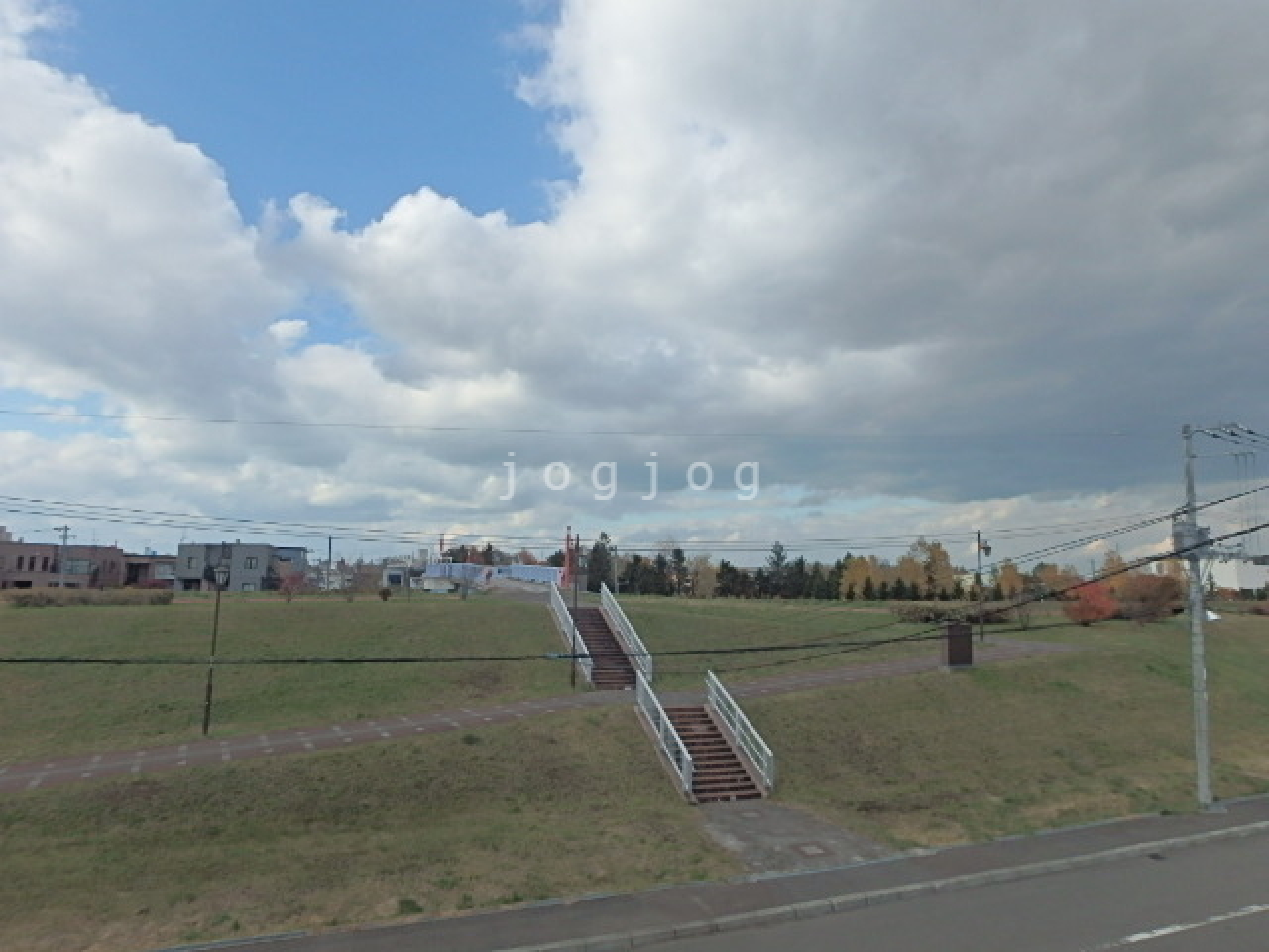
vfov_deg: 63.4
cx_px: 634
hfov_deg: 79.0
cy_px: 476
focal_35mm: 21
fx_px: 770
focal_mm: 3.7
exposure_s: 1/640
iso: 125
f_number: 6
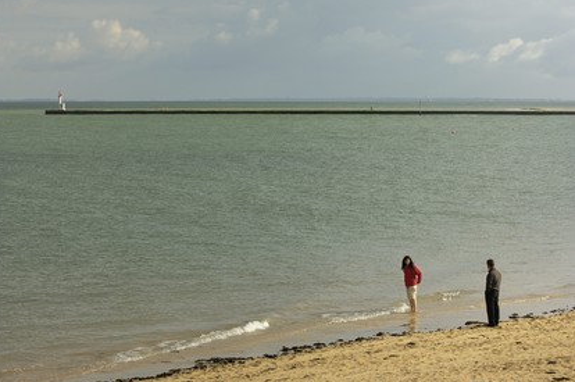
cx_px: 284
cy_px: 190
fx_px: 1898
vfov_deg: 11.5
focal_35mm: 119
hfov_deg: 17.2
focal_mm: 78
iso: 100
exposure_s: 1/160
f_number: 10
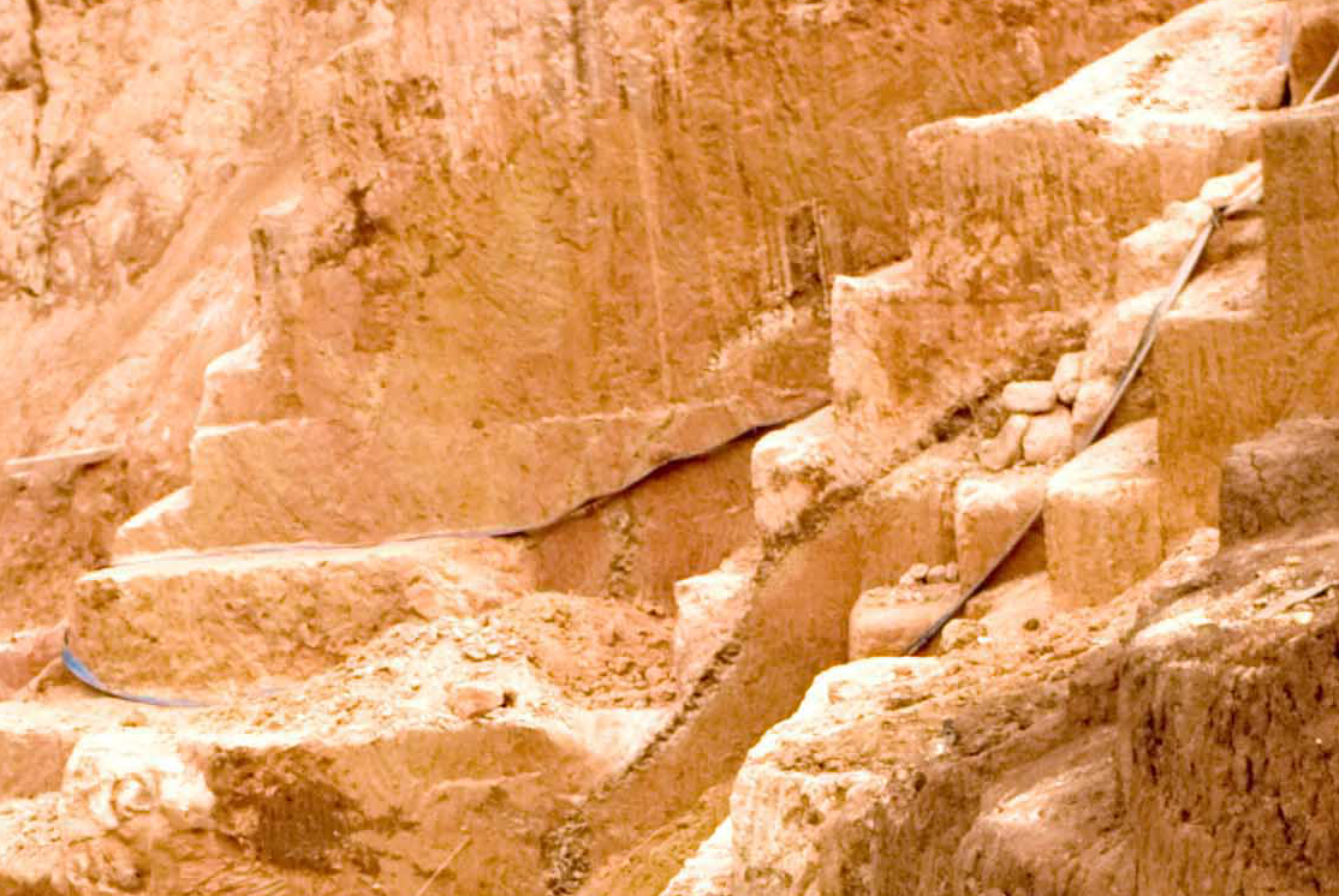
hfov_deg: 14.0
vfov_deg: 9.1
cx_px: 477
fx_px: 5437
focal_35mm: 146
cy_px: 1541
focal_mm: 28
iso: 320
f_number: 5.6
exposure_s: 1/400
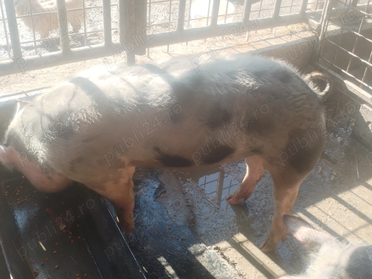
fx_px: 451
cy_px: 140
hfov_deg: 44.8
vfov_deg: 34.3
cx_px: 186
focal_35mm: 42
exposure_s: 1/236
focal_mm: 4.75
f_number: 1.8
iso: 100
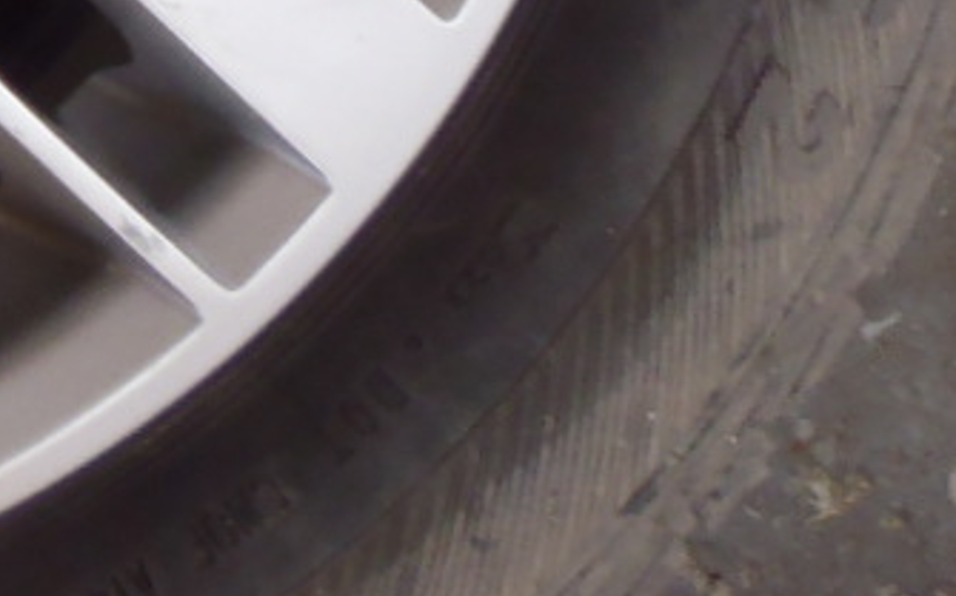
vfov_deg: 8.0
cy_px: -667
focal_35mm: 154
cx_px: -765
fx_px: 4010
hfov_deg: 12.4
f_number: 4.6
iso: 200
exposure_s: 1/10
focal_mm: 6.83
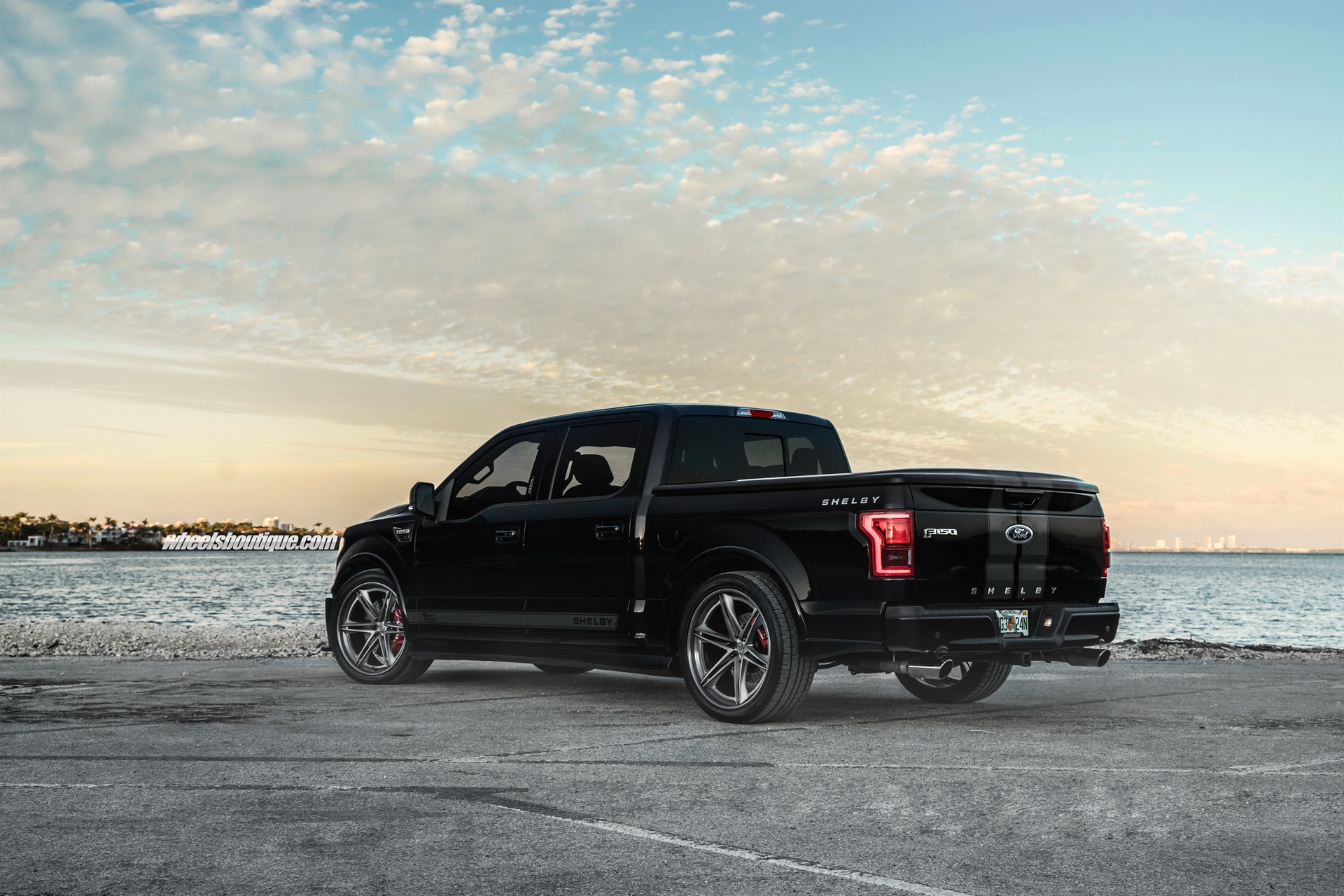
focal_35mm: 42
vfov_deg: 31.9
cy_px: 448
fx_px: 1568
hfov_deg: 46.4
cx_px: 672
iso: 500
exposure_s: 1/100
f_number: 6.3
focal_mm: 42
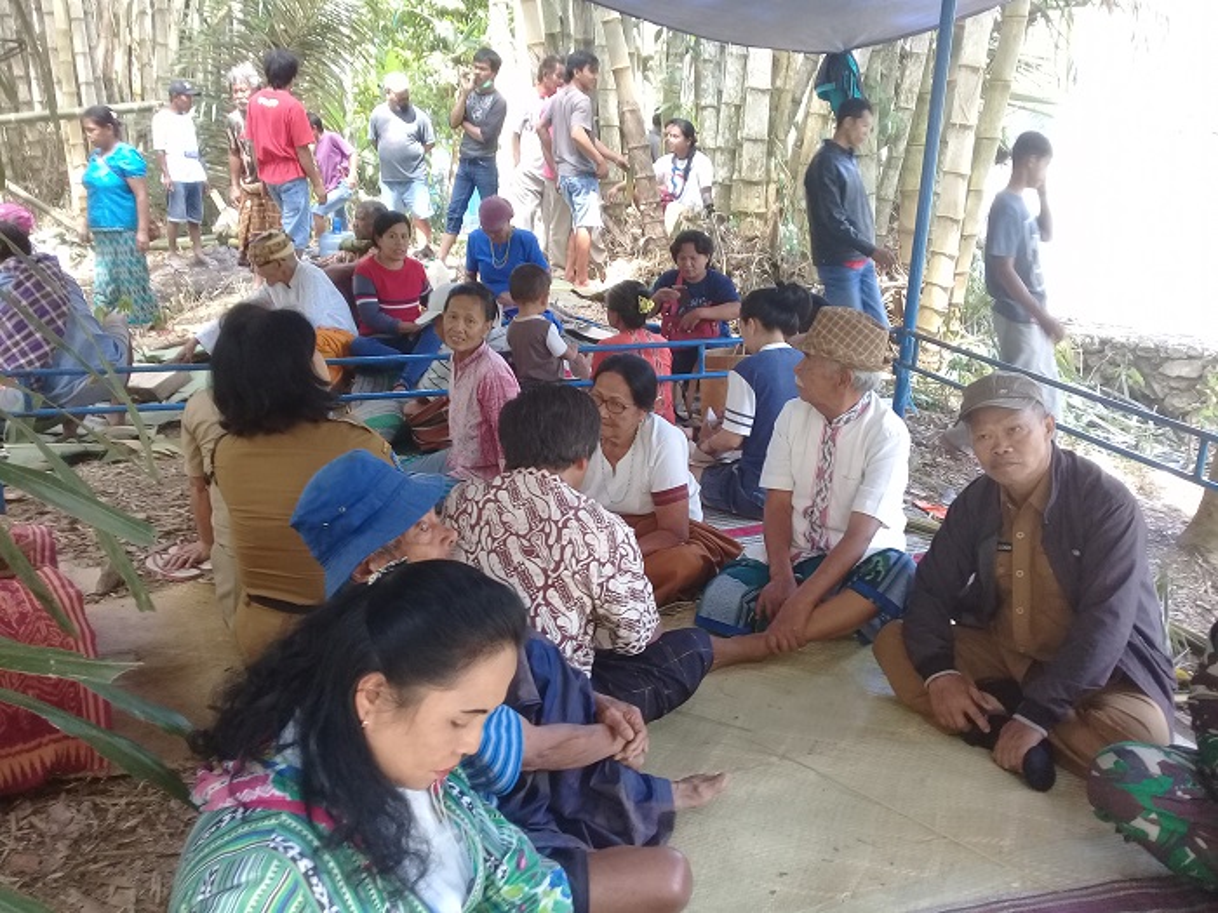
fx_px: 1091
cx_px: 609
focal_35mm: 31
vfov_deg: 45.4
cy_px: 456
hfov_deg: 58.4
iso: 100
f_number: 2.2
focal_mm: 3.3
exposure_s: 1/33
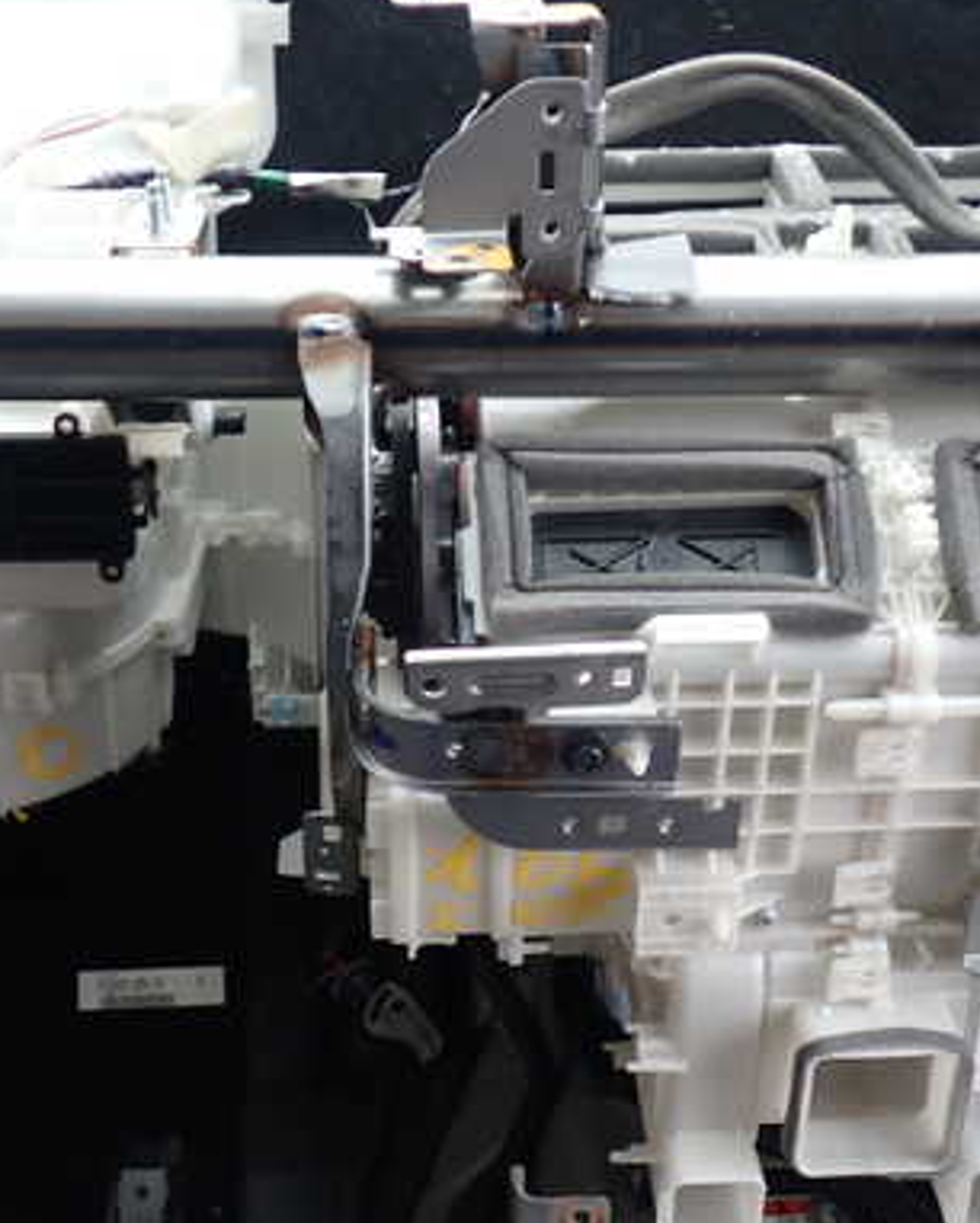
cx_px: 464
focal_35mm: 46
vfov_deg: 40.3
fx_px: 1666
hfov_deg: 32.8
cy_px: 595
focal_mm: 5.4
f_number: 2.3
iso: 125
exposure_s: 1/60
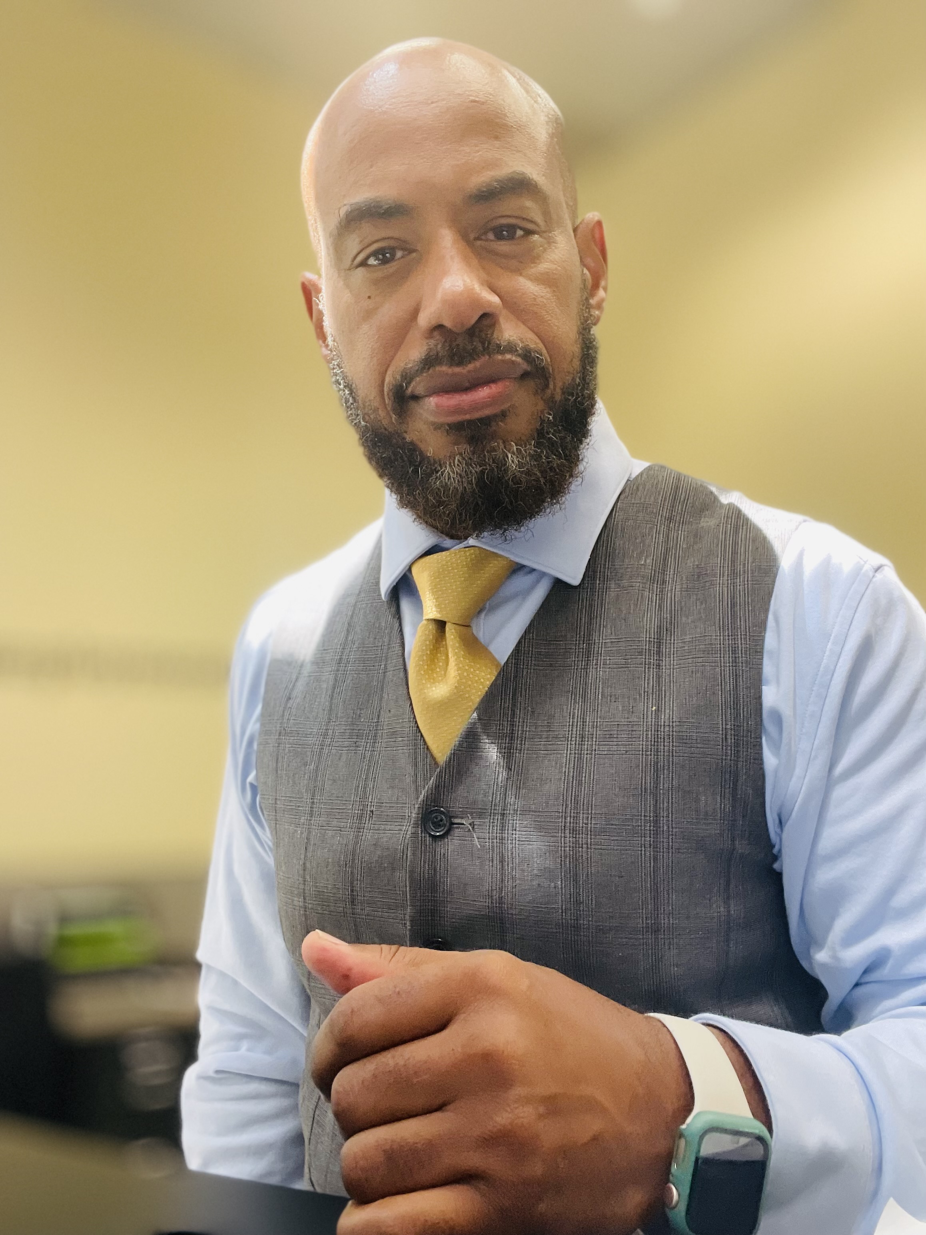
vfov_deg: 60.0
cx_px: 463
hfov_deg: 46.8
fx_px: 1070
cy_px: 618
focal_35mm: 30
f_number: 2.2
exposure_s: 1/60
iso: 200
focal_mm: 2.71
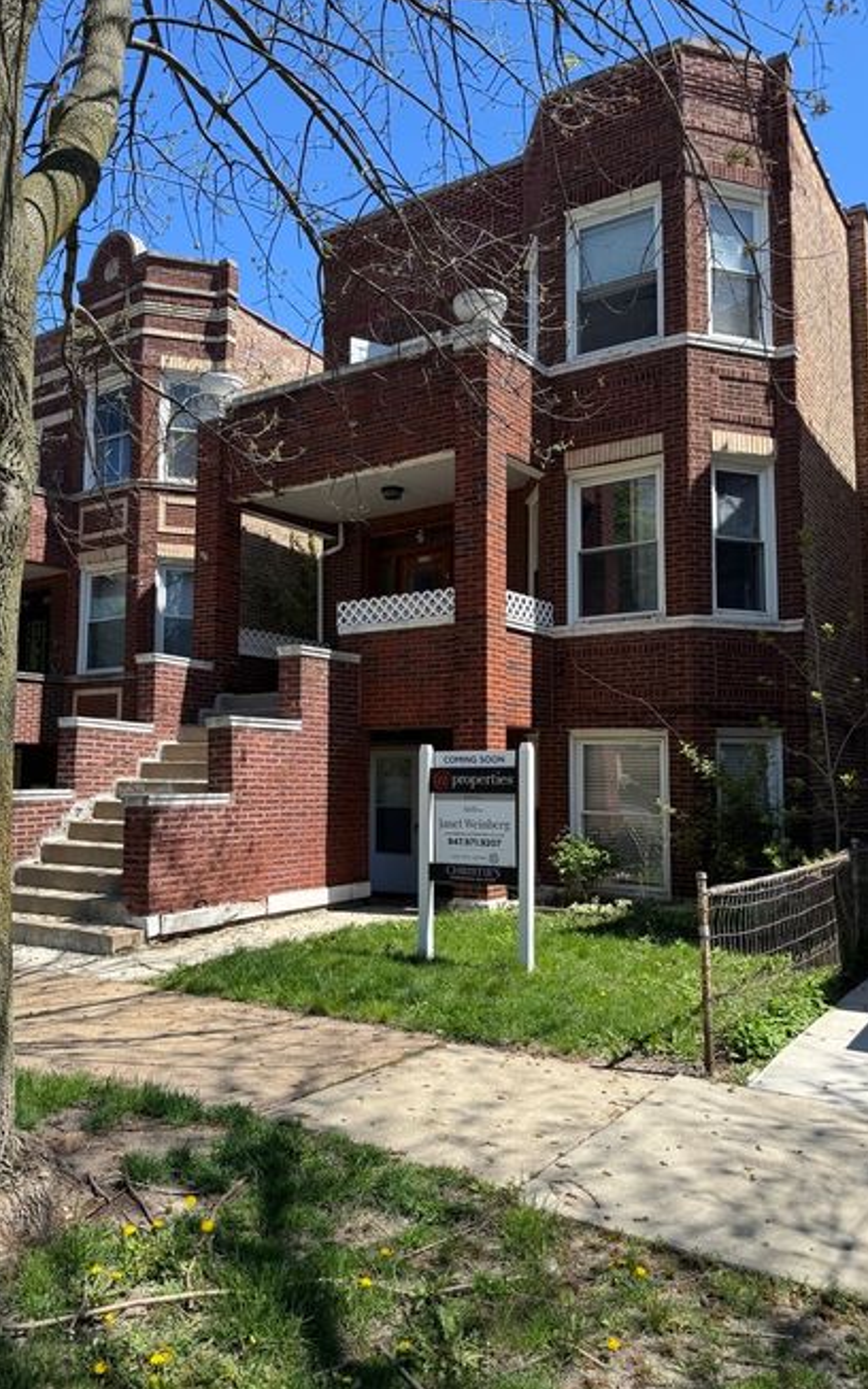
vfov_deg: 70.4
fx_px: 984
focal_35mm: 26
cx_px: 425
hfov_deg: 47.6
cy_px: 686
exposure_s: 1/2252
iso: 80
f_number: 1.78
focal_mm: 6.76
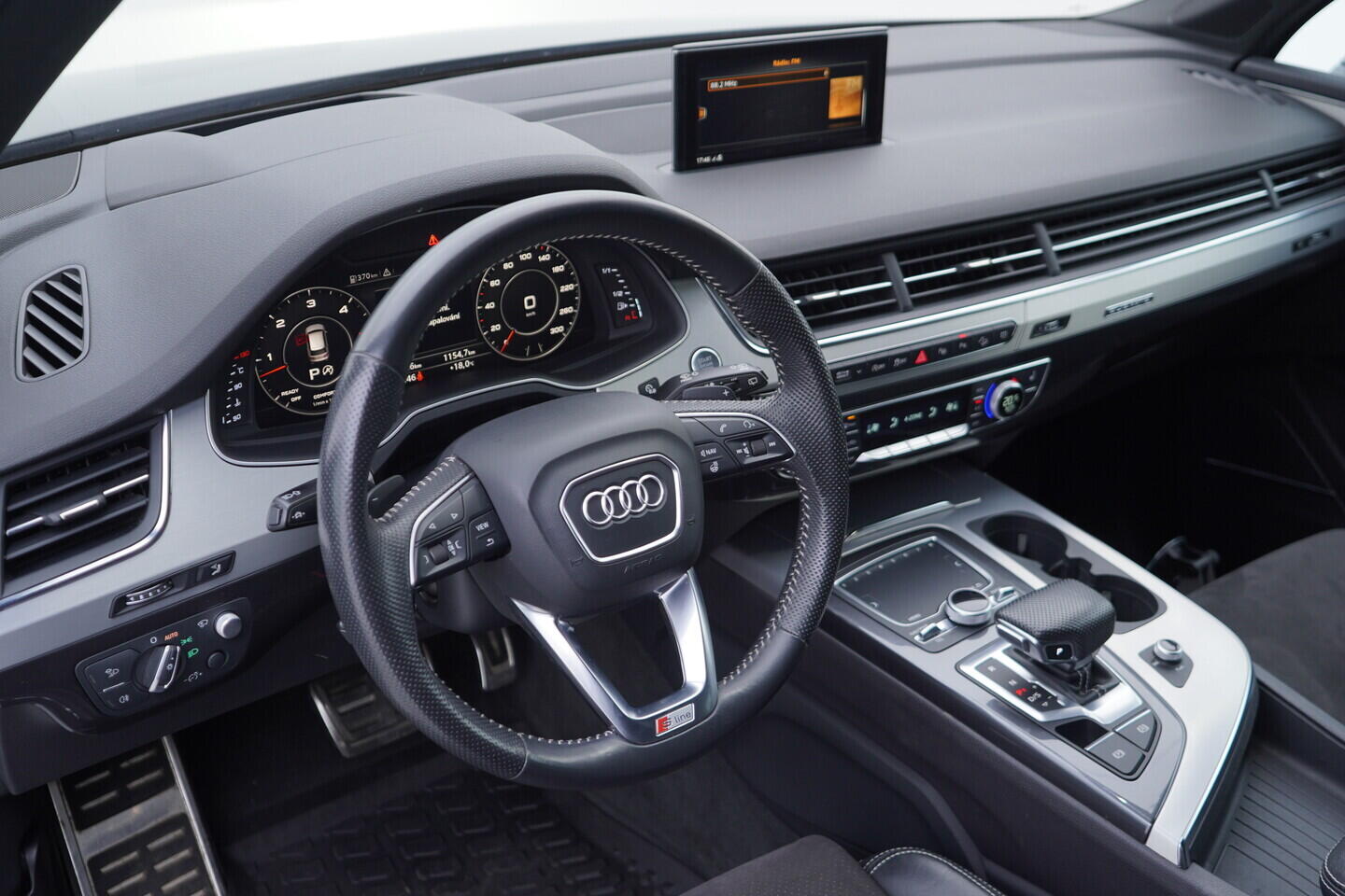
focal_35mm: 36
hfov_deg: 53.1
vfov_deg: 36.9
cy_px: 448
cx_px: 672
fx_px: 1345
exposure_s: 1/40
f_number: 2.8
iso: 125
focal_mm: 24
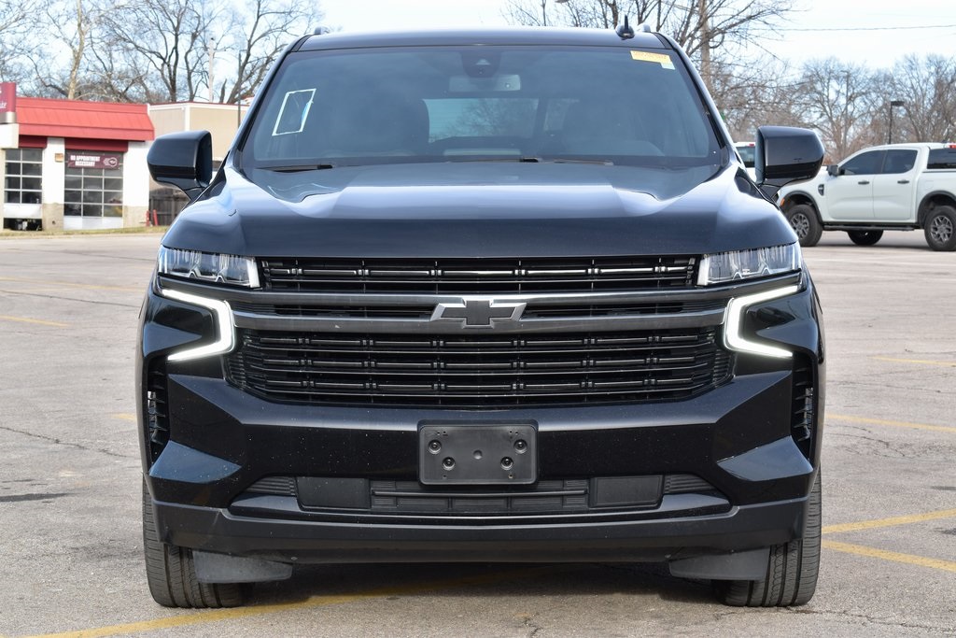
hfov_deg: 24.6
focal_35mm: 82
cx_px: 478
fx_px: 2191
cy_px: 319
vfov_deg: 16.6
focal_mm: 55
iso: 400
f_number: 9
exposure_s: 1/125
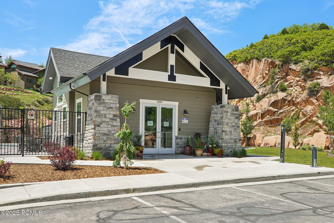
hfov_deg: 54.4
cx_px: 167
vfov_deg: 37.9
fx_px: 325
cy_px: 112
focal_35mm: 35
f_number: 8
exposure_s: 1/250
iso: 100
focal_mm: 35
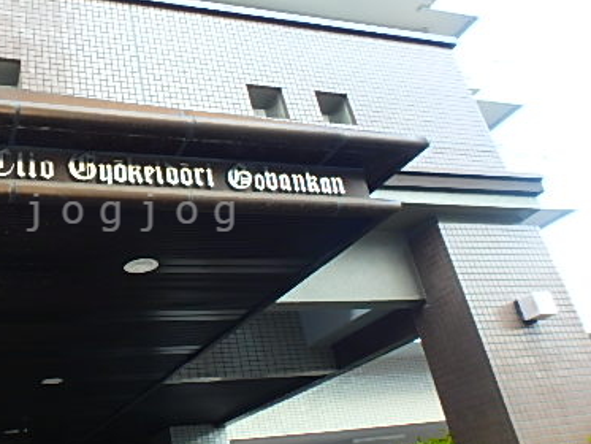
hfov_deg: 48.9
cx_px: 135
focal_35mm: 36
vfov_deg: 39.7
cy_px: 212
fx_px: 615
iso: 125
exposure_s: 1/60
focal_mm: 3.7
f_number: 3.5
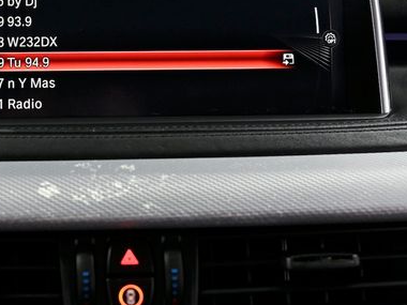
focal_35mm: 81
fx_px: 952
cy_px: 86
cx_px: 121
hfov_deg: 24.0
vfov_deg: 18.1
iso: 2000
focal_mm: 50
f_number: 5
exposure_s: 1/200
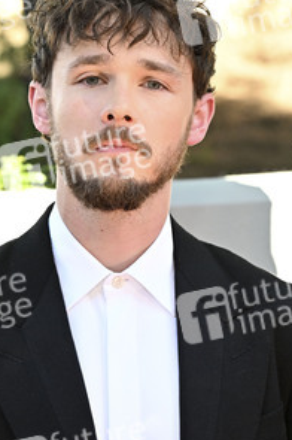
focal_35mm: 172
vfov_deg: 12.0
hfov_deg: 8.0
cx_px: 118
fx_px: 2097
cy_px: 234
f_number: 5.6
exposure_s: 1/320
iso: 640
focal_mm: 85
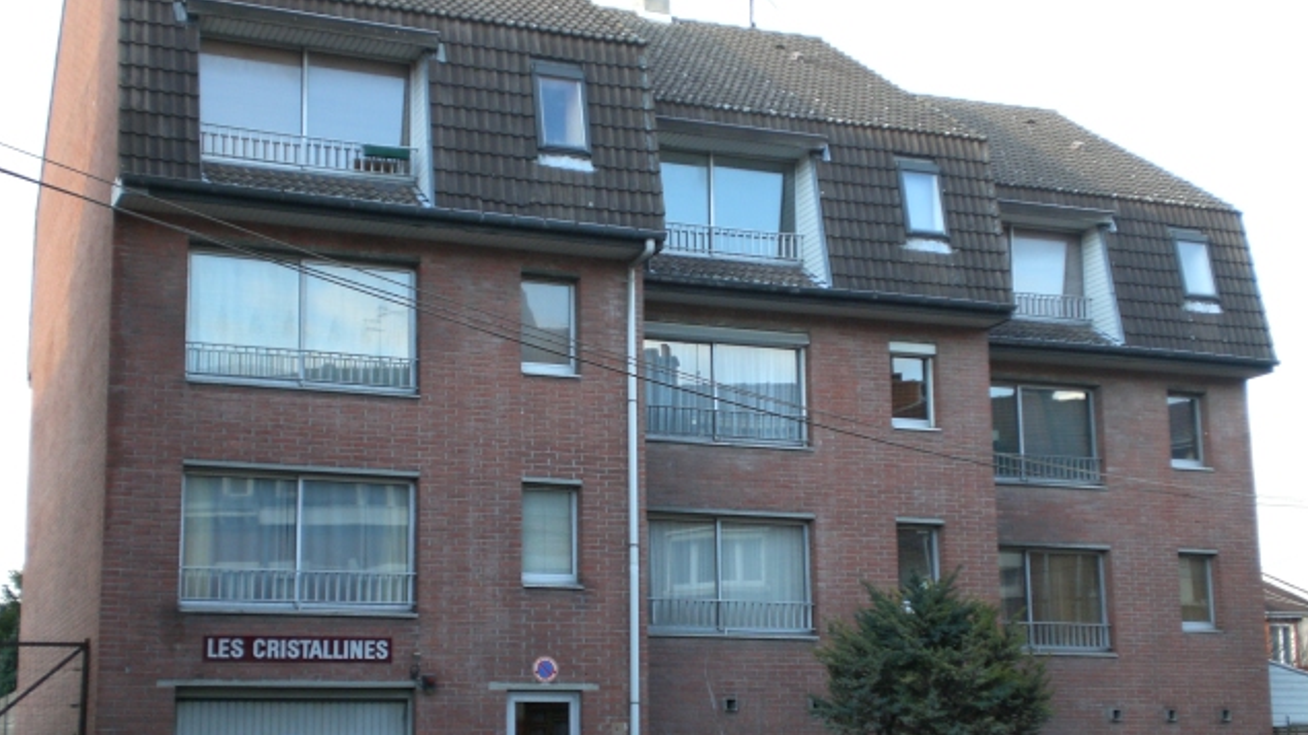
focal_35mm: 56
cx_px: 655
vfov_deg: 21.4
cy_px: 447
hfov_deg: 37.2
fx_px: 1942
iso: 100
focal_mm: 8.44
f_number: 3.6
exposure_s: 1/80
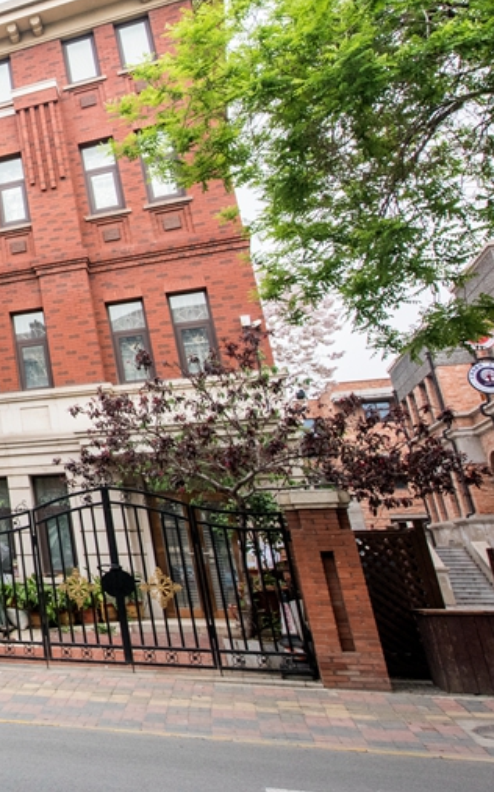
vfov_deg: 52.0
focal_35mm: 37
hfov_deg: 24.7
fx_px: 797
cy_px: 283
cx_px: -285
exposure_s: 1/100
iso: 800
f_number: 13
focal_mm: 17
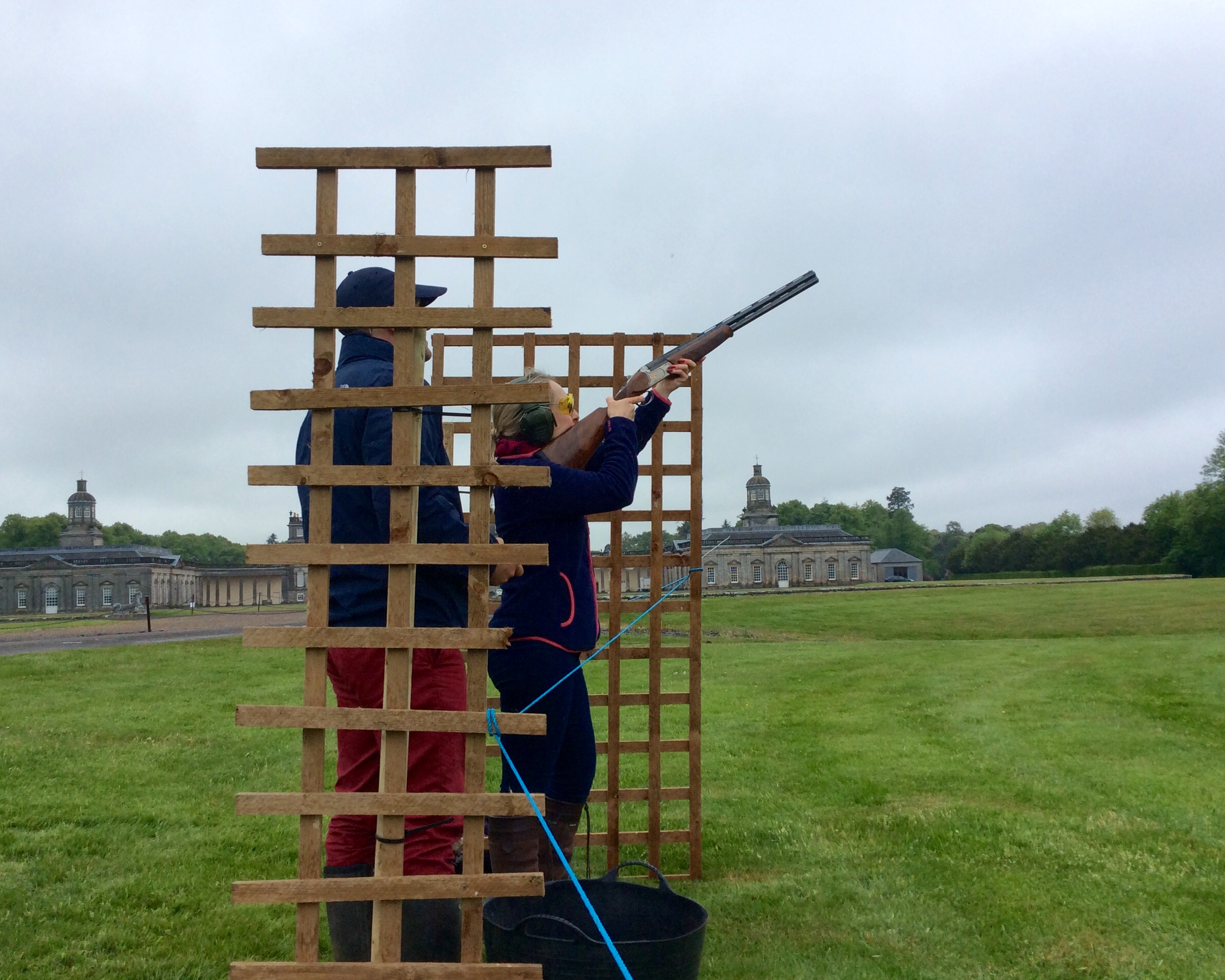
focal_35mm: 34
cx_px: 592
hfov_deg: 52.8
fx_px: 1233
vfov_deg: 43.4
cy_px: 494
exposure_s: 1/525
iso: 32
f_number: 2.4
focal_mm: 3.3
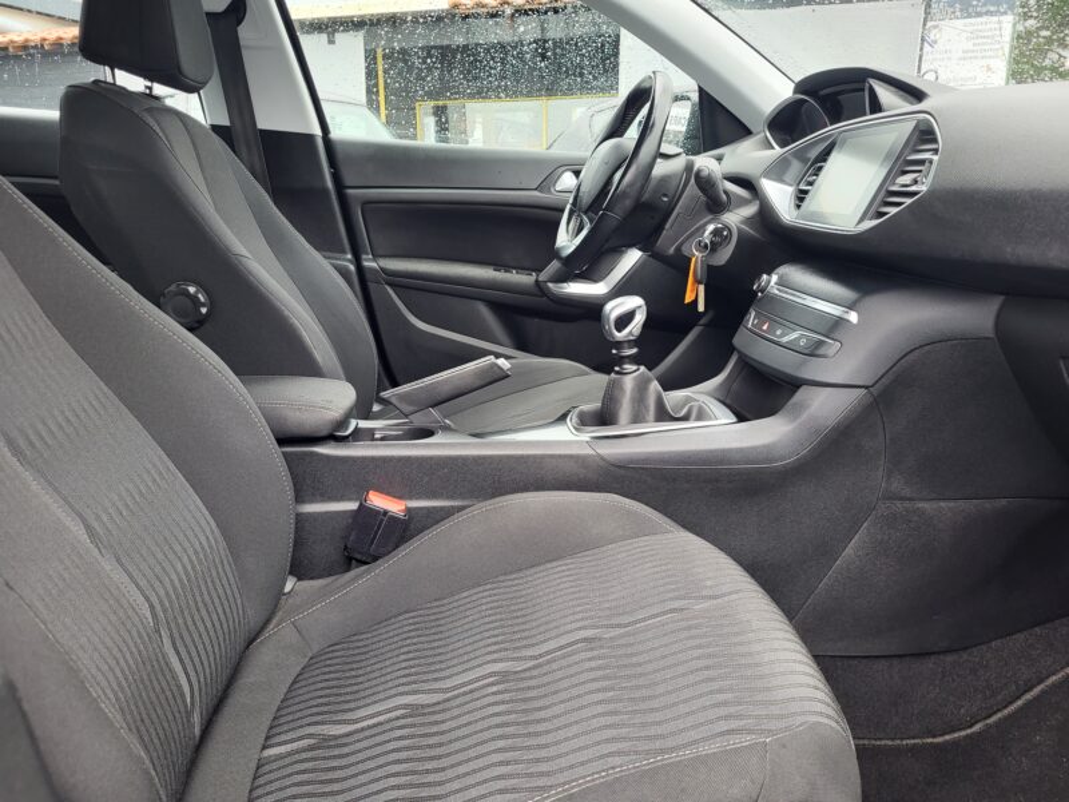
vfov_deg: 53.1
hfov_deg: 67.3
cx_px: 534
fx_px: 803
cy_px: 401
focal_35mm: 26
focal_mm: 5.4
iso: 125
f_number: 1.8
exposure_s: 1/100
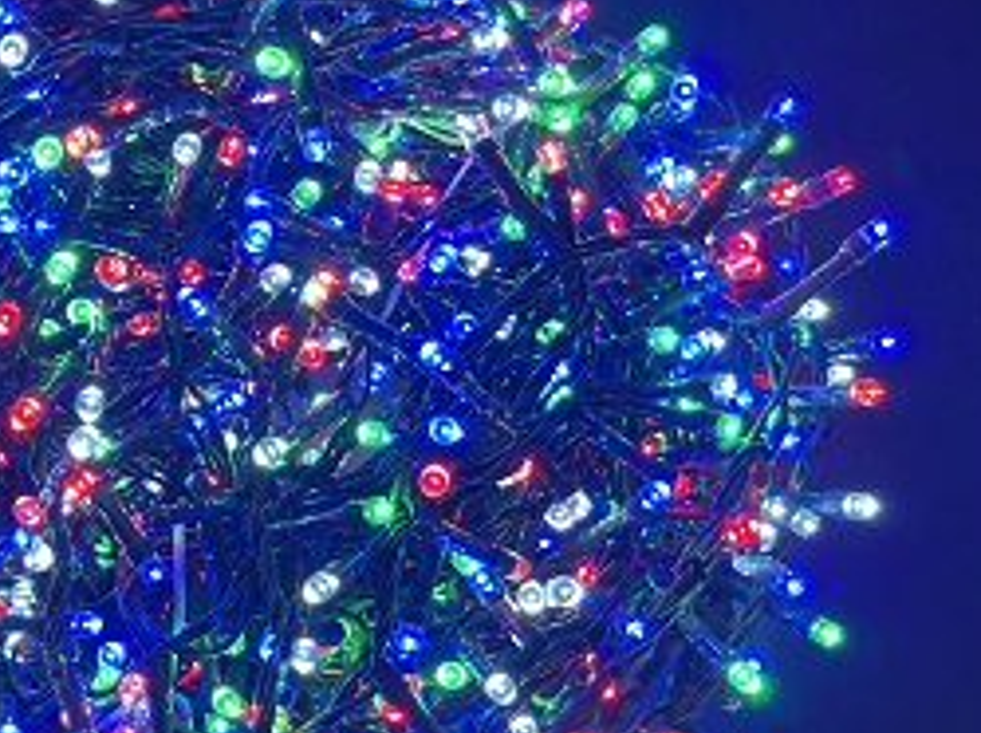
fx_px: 1330
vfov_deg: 30.8
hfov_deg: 39.7
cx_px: 284
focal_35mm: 47
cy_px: 388
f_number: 1.6
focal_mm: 5.1
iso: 100
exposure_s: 1/54
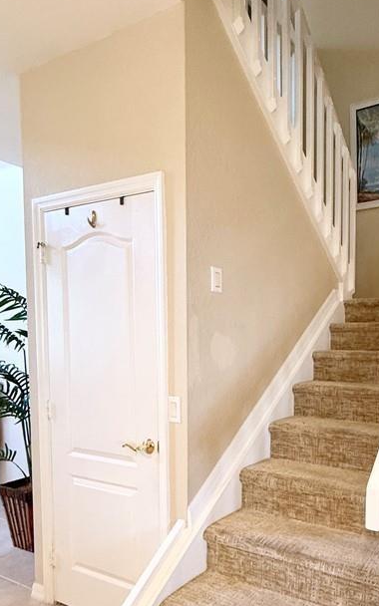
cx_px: 343
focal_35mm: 25
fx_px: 413
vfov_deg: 71.7
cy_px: 368
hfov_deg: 44.7
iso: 400
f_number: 2.2
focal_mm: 2.22
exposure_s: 1/60
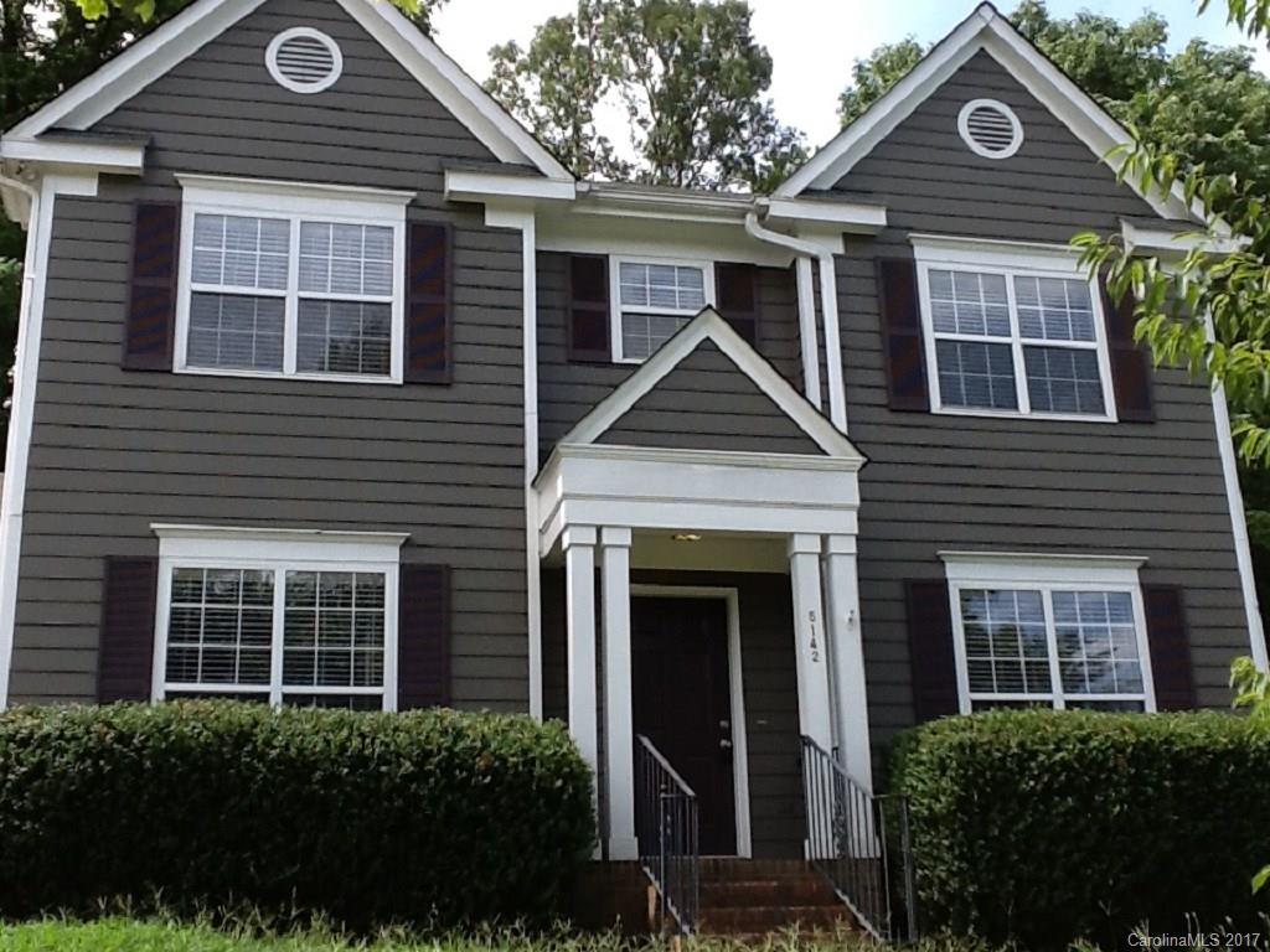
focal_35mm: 44
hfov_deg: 42.9
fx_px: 1614
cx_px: 635
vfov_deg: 32.9
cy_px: 476
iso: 40
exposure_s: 1/535
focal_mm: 2.03
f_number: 2.4
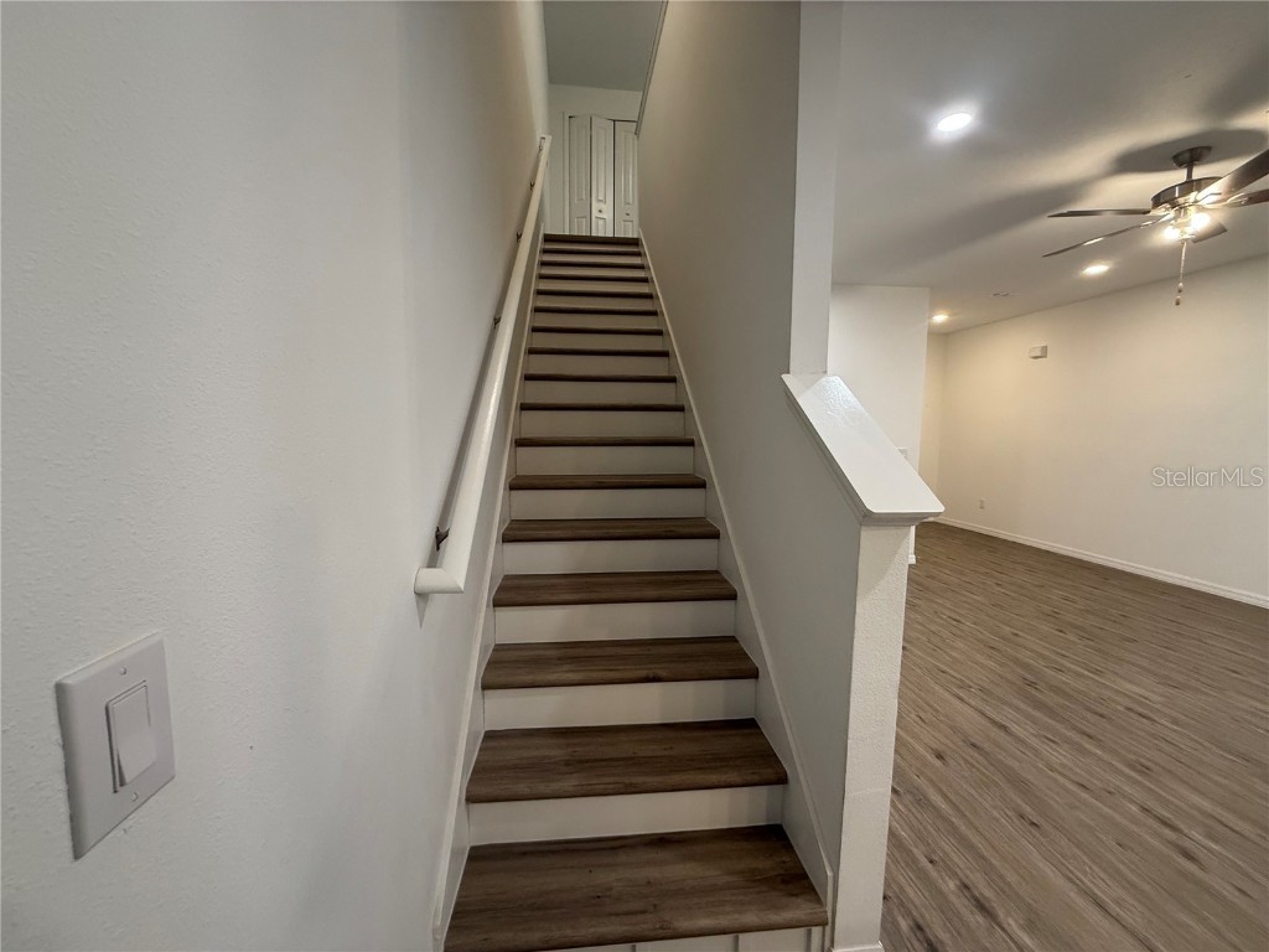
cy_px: 476
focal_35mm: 14
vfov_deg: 85.7
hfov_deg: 102.1
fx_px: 513
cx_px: 634
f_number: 2.2
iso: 250
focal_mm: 2.22
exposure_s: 1/60
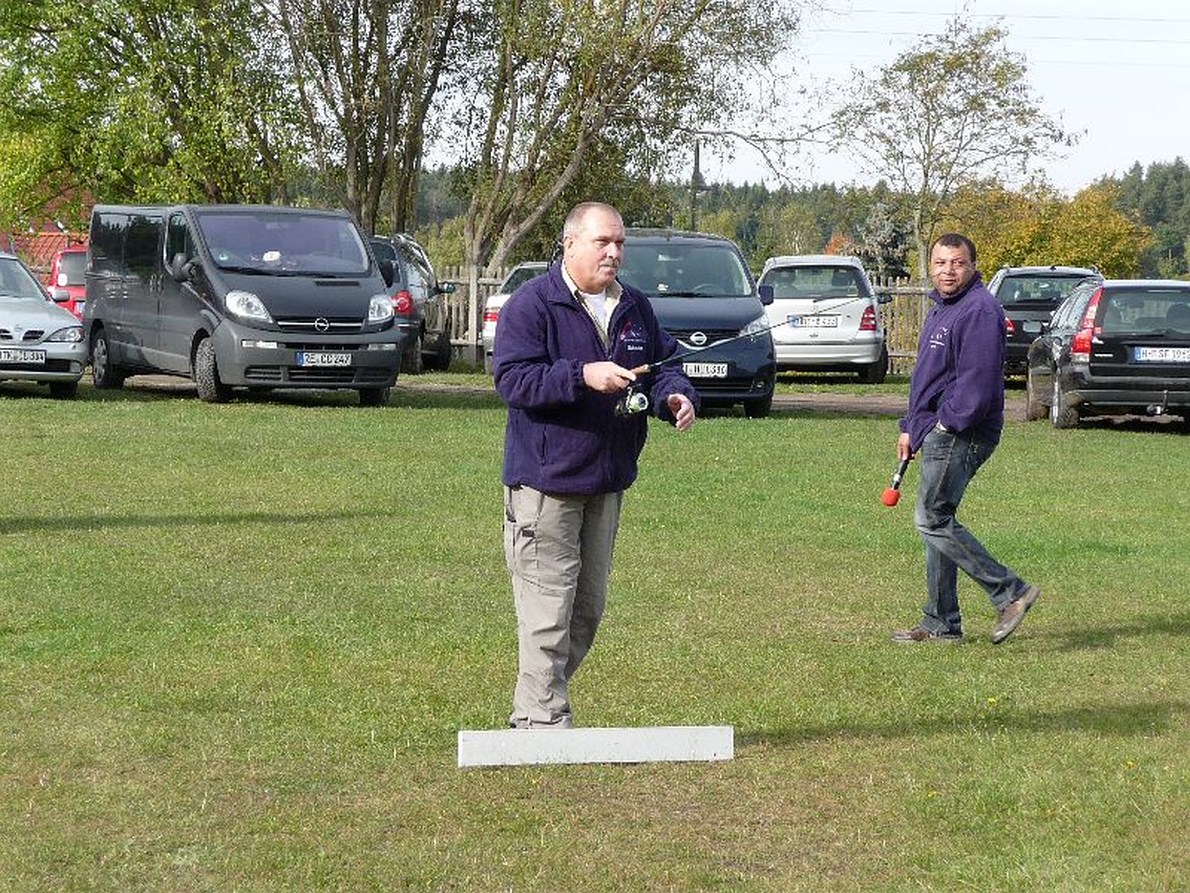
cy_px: 446
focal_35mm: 119
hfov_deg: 16.6
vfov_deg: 12.5
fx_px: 4091
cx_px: 595
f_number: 4.7
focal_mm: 20.3
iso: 100
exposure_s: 1/200
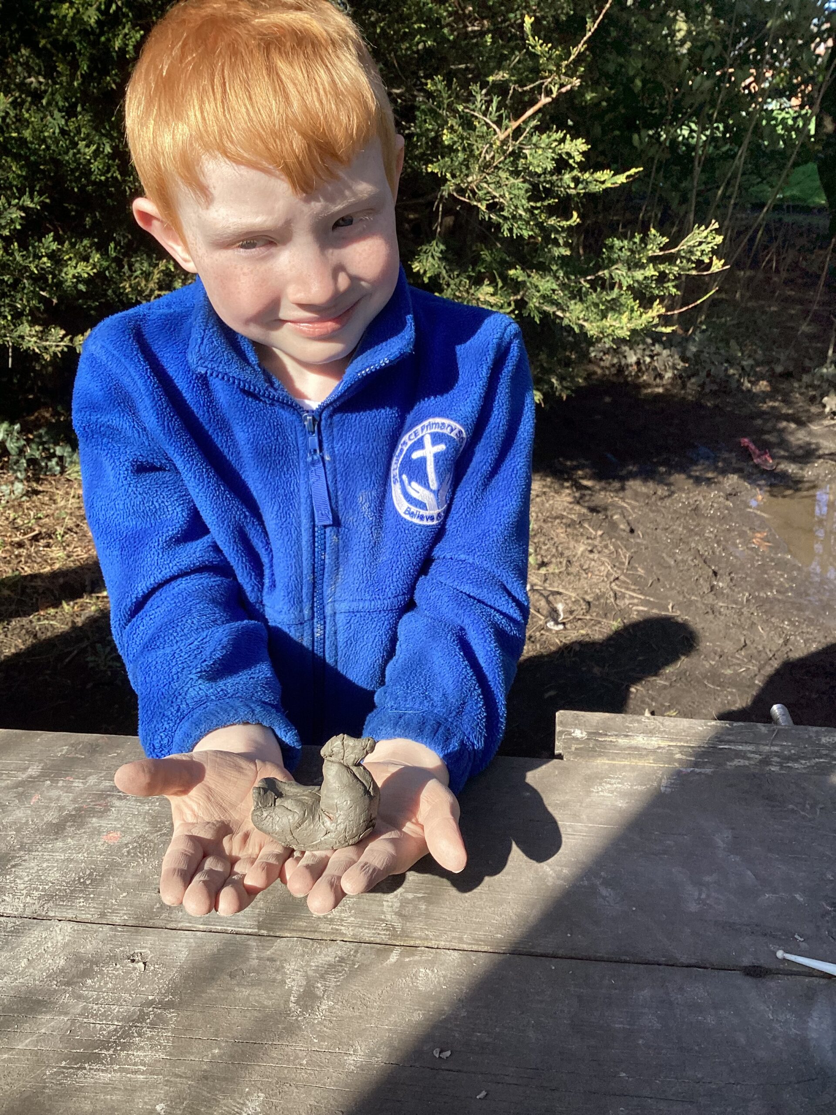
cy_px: 558
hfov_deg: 45.4
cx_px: 418
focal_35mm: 31
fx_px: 998
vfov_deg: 58.4
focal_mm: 3.3
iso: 25
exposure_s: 1/994
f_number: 2.4
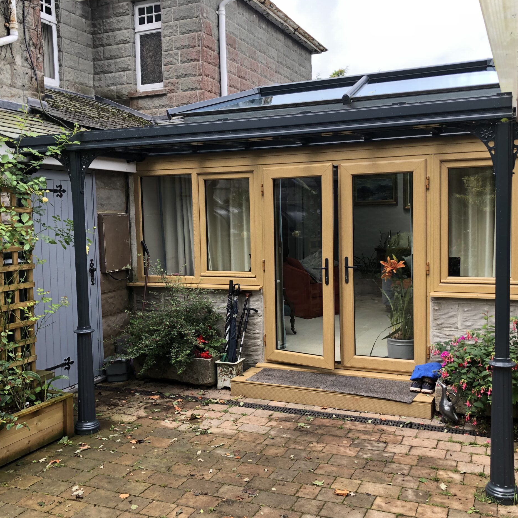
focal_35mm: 34
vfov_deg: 48.4
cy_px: 264
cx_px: 279
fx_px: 576
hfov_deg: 48.4
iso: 20
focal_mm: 4
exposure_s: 1/123
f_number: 1.8
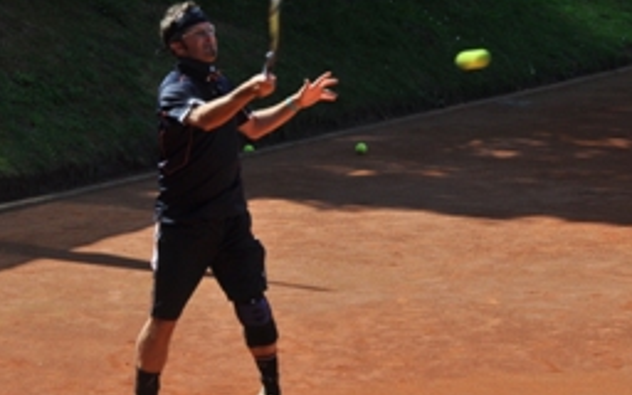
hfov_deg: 7.5
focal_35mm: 281
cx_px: 390
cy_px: 207
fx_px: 4838
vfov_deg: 4.7
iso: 200
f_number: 10
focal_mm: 105
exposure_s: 1/400
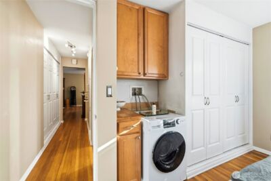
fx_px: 120
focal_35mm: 16
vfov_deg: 73.8
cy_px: 90
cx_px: 136
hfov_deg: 96.7
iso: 400
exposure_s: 1/320
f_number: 9
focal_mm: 16
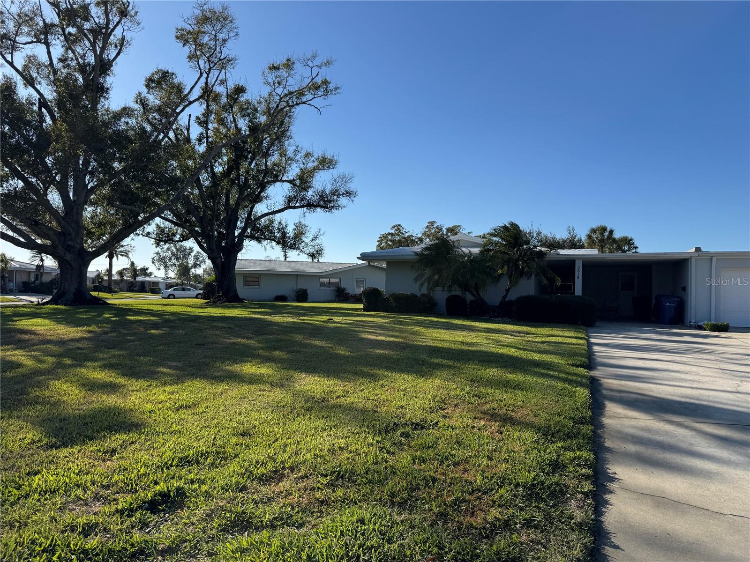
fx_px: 520
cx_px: 375
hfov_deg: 71.6
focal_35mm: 24
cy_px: 281
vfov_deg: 56.8
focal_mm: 6.76
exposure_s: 1/5814
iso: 80
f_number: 1.78
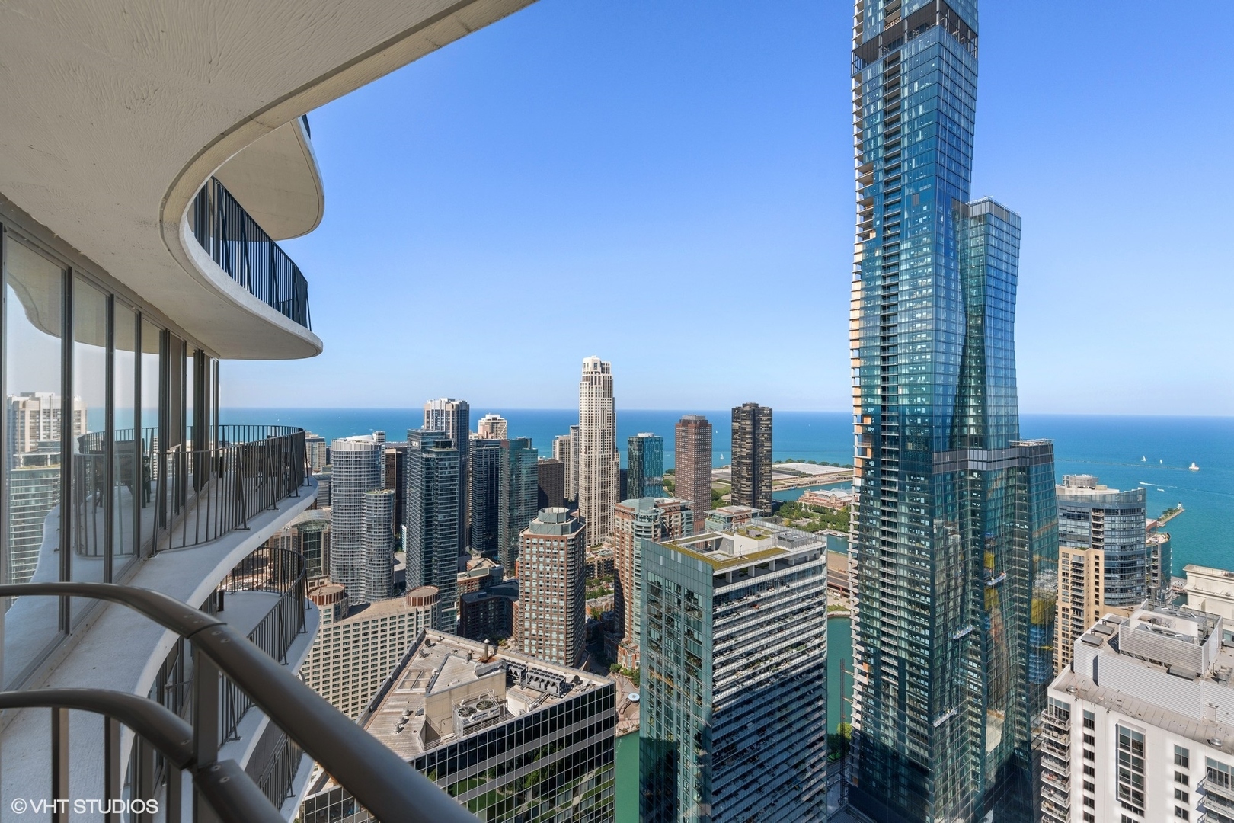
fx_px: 480
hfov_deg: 104.3
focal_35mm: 14
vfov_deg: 81.2
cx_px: 617
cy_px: 412
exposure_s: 1/800
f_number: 8
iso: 64
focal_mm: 14
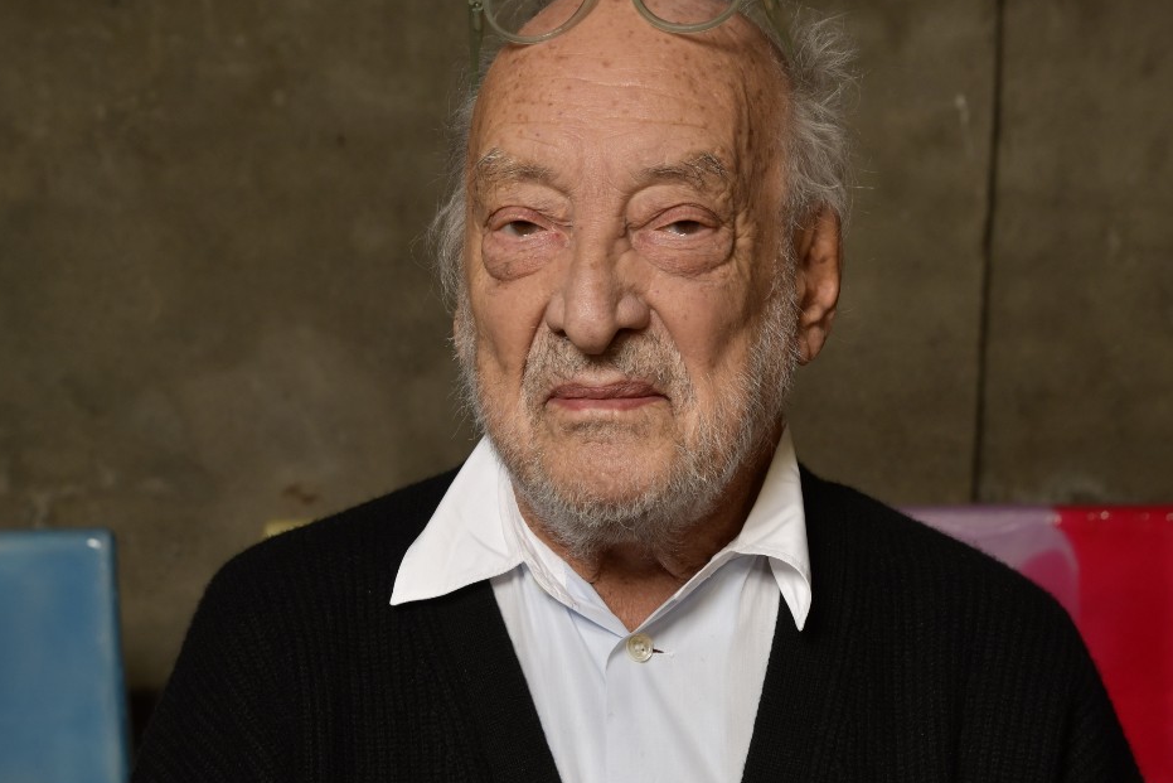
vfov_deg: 23.4
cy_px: 351
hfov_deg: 34.4
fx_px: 1890
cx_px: 649
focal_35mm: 58
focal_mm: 45
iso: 400
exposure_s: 1/250
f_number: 5.6
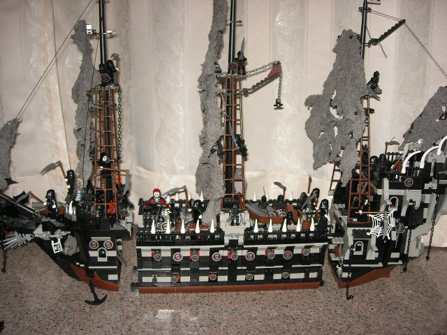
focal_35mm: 38
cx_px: 224
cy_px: 168
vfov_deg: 37.7
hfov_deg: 49.0
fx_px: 491
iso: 64
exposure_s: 1/60.1
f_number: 2.8
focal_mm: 7.8
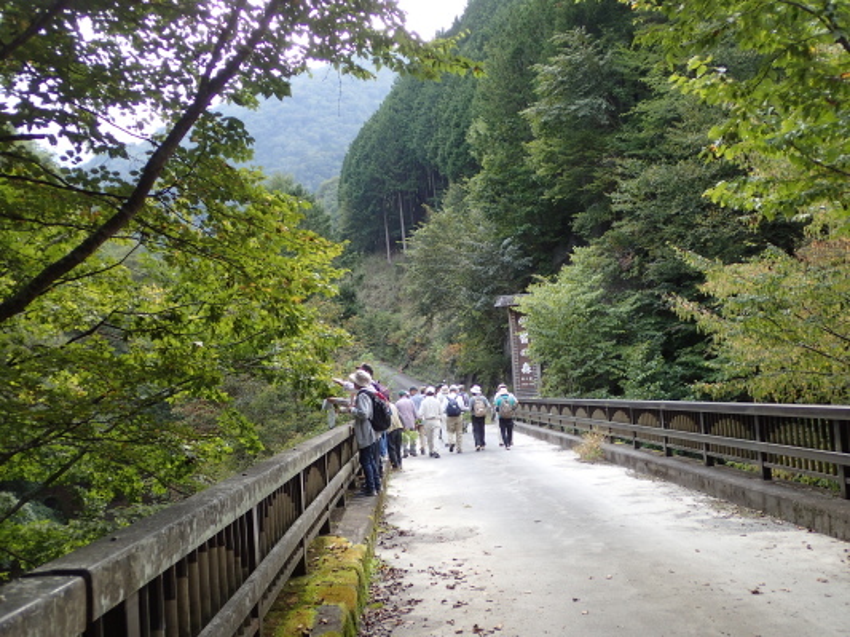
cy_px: 318
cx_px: 425
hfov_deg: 49.0
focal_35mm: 38
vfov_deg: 37.7
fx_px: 932
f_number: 2.7
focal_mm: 6.86
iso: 100
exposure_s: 1/125
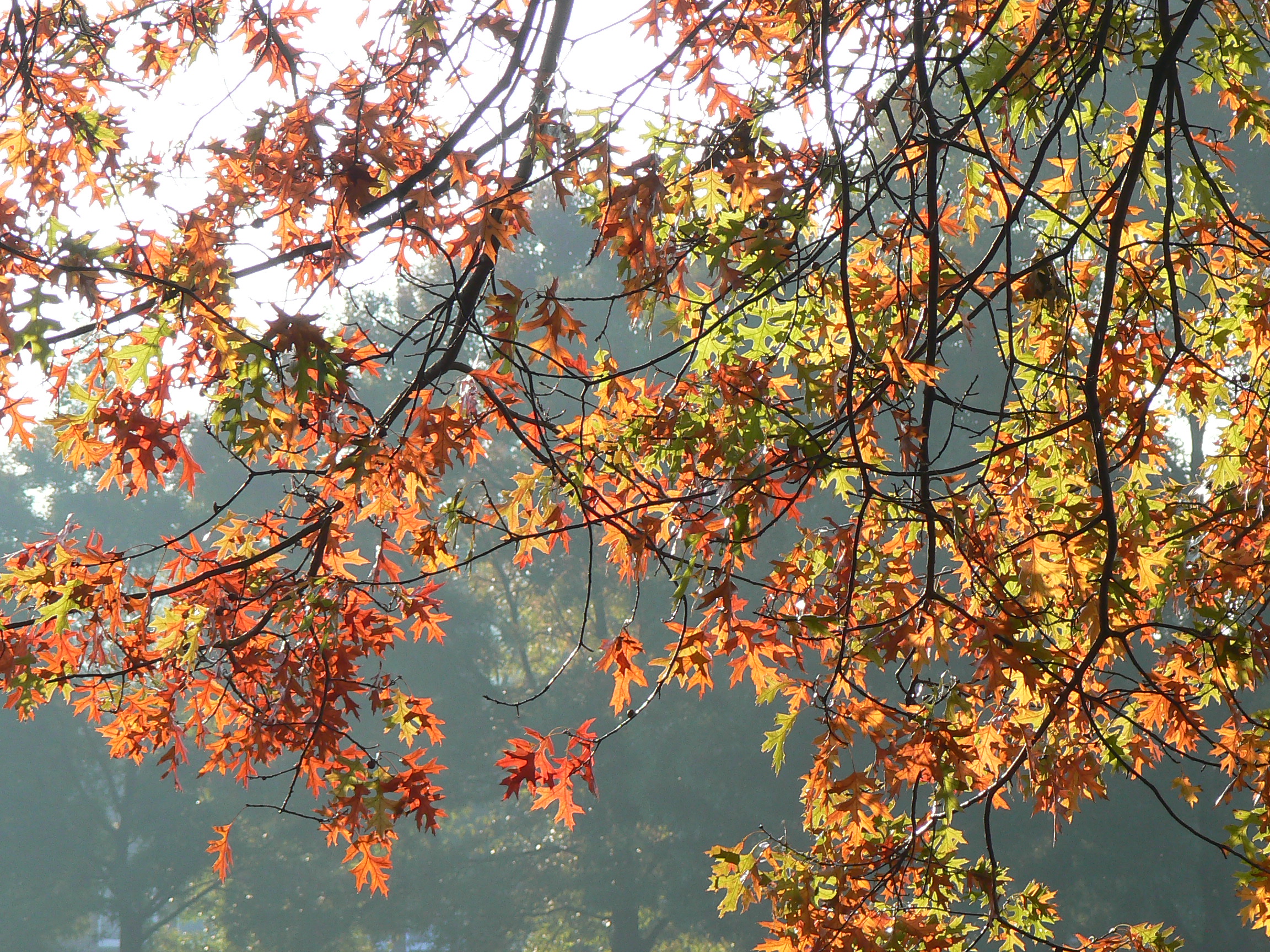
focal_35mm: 222
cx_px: 635
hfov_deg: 8.9
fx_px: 8145
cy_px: 476
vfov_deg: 6.7
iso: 80
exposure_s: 1/200
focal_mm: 30.4
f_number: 5.6
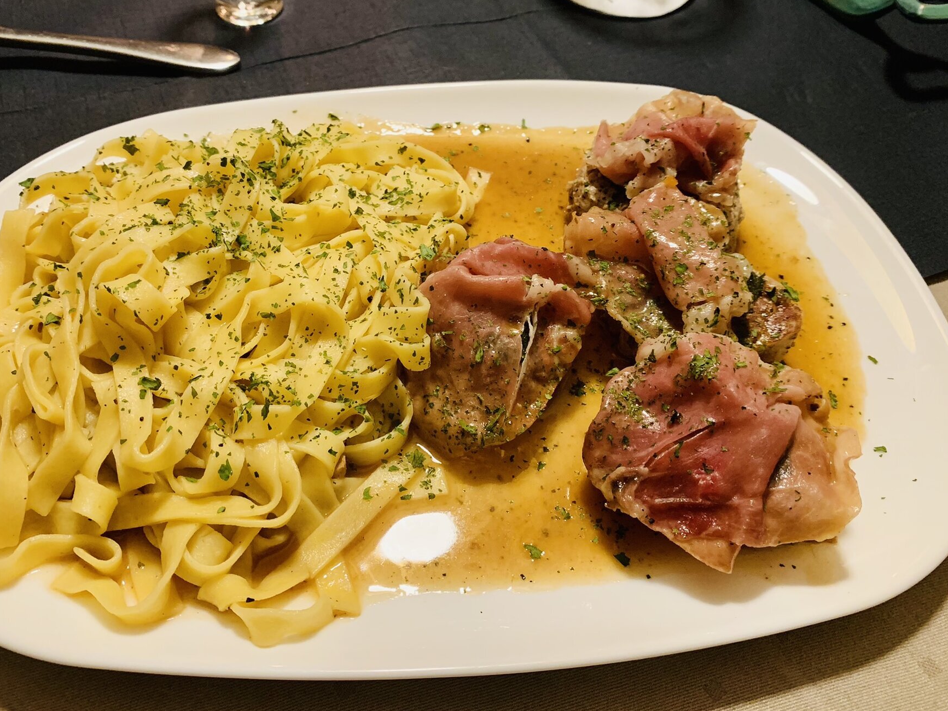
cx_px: 414
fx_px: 822
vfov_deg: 46.7
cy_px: 311
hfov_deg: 59.8
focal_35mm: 30
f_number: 1.8
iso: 320
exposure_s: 1/60
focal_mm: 4.25
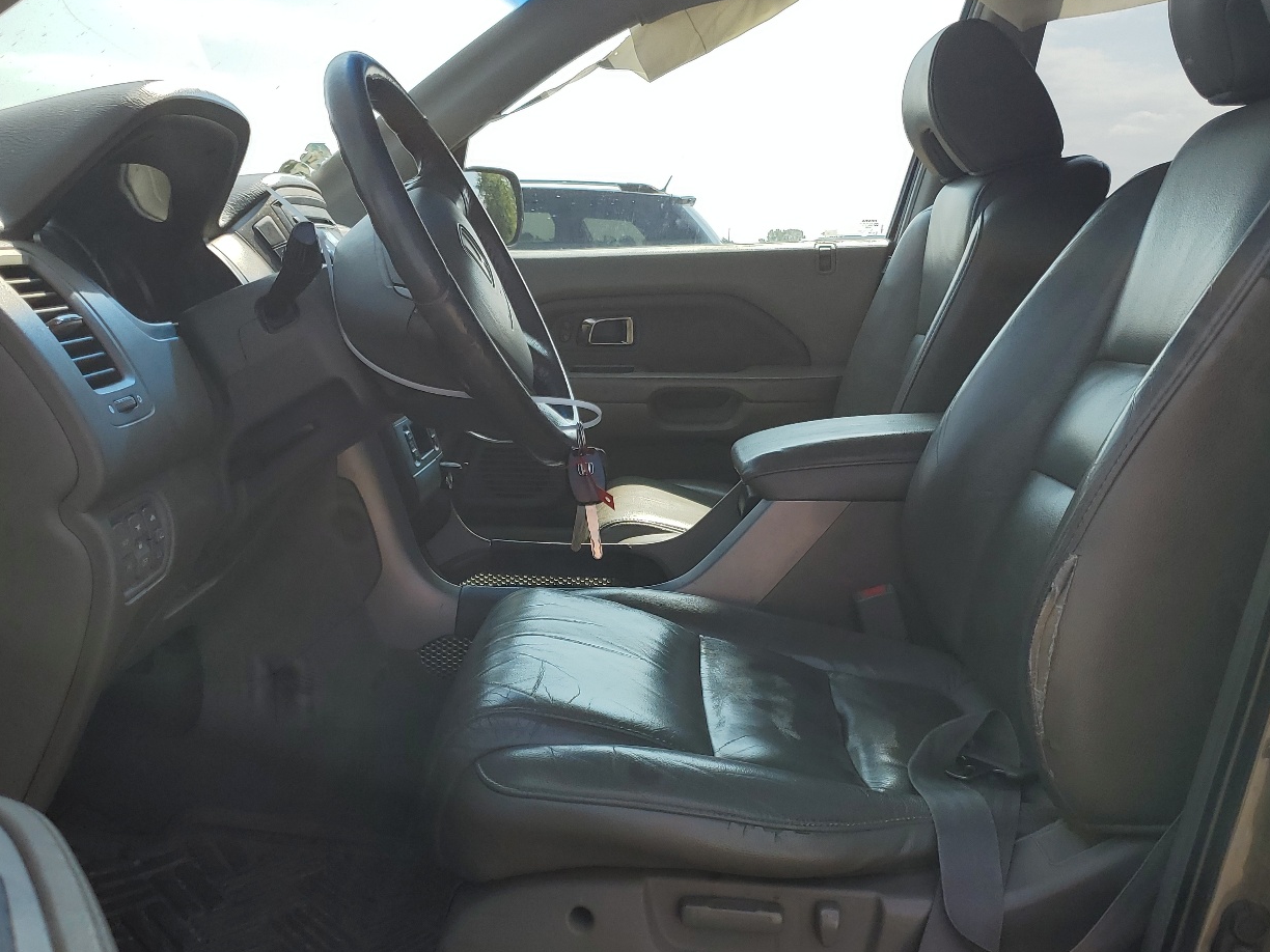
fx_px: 1247
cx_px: 629
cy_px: 540
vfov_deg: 41.7
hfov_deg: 54.0
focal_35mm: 34
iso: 50
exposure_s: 1/2000
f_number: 1.5
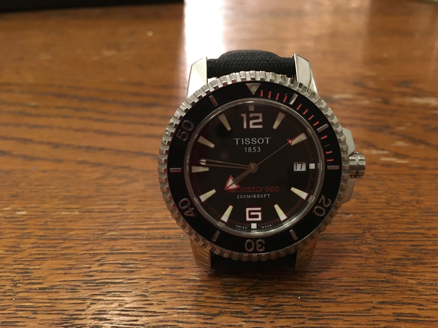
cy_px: 164
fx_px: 367
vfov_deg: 48.2
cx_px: 219
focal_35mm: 29
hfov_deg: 61.7
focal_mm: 4.15
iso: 400
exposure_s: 1/15
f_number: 2.2
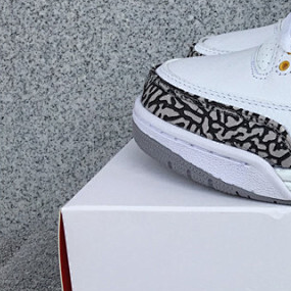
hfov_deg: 20.1
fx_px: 732
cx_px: 404
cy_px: 137
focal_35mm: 77
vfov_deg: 22.5
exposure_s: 1/522
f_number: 2.4
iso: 25
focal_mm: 3.3
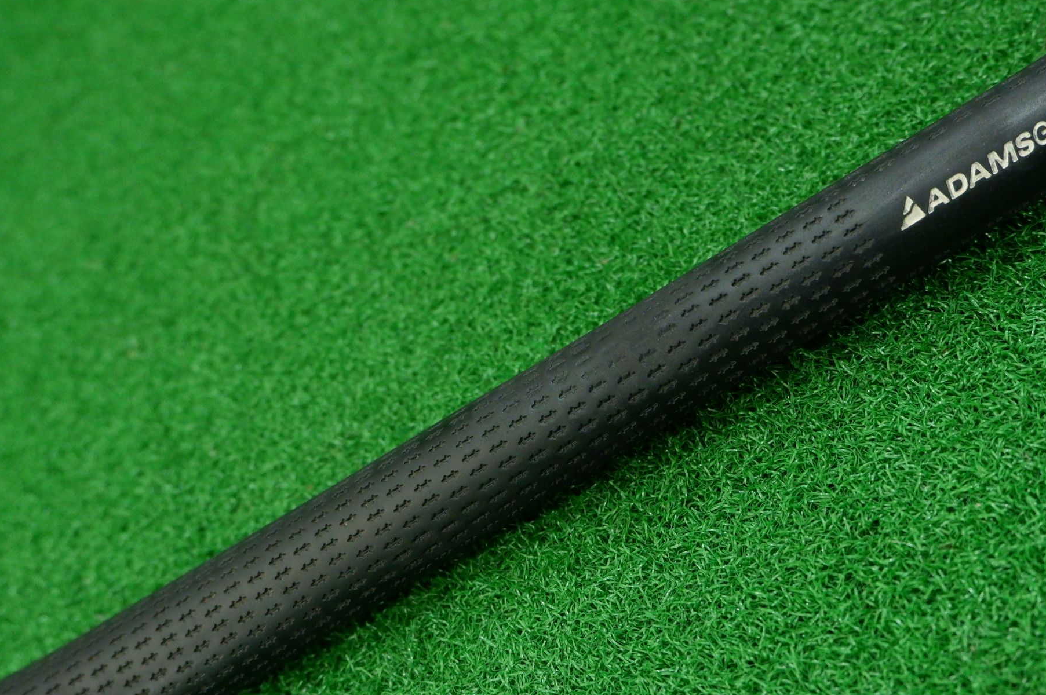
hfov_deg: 39.6
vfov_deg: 26.9
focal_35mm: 50
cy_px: 390
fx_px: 1451
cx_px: 563
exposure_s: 1/30
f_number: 4.2
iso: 2500
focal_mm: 20.3
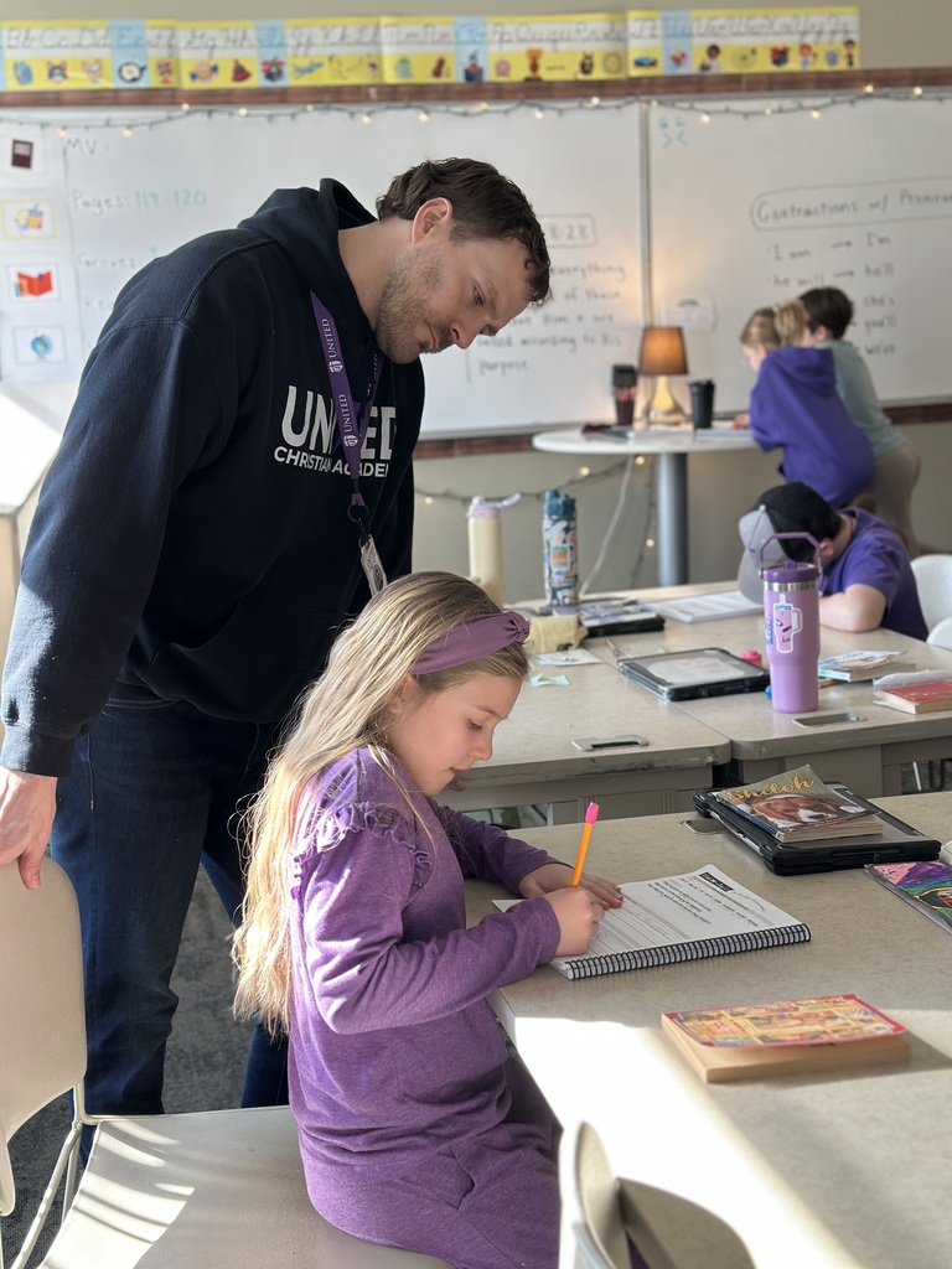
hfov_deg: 30.3
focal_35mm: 48
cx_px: 476
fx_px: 1760
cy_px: 634
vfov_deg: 39.7
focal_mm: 6.86
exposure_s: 1/169
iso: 125
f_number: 1.78
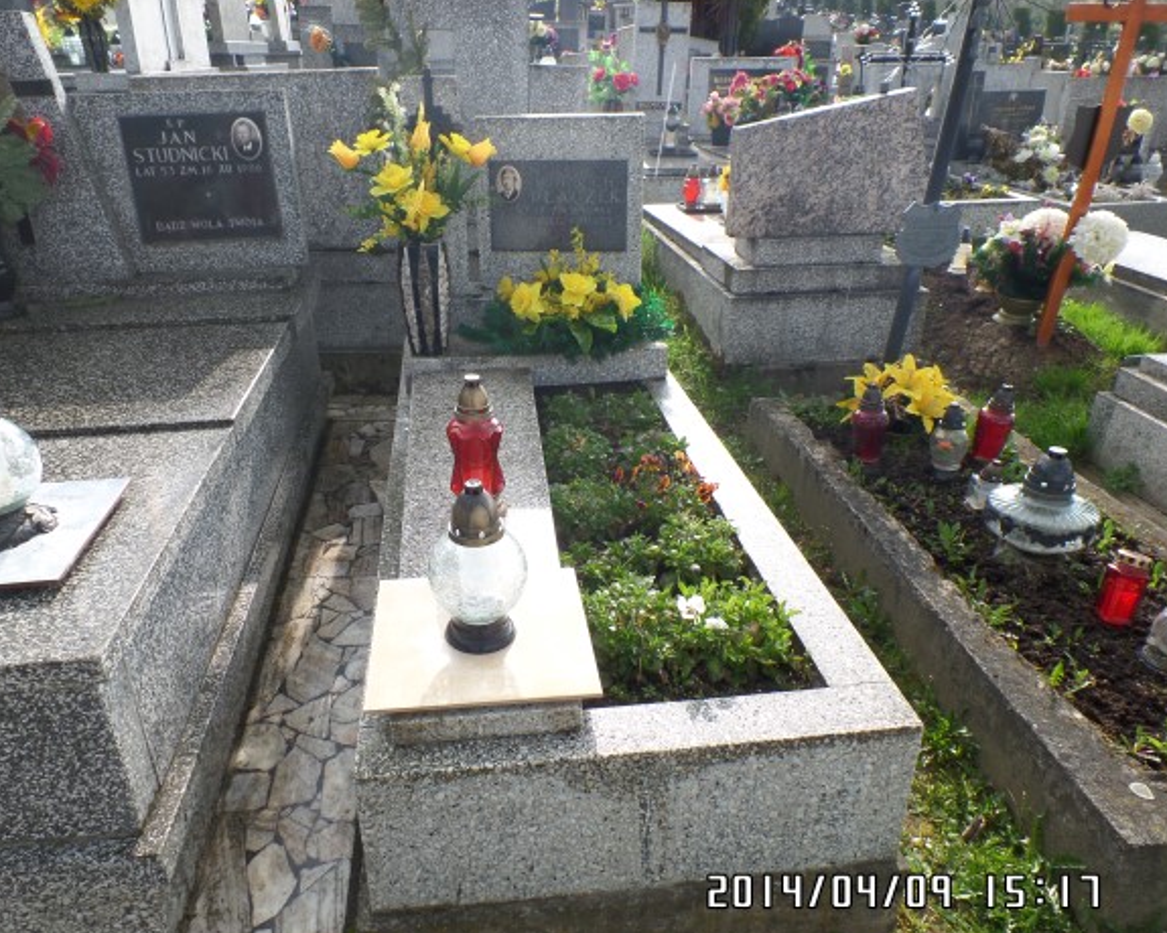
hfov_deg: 68.0
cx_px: 544
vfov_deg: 56.8
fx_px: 863
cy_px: 475
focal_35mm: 25
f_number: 3.5
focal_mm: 4.1
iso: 100
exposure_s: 1/125
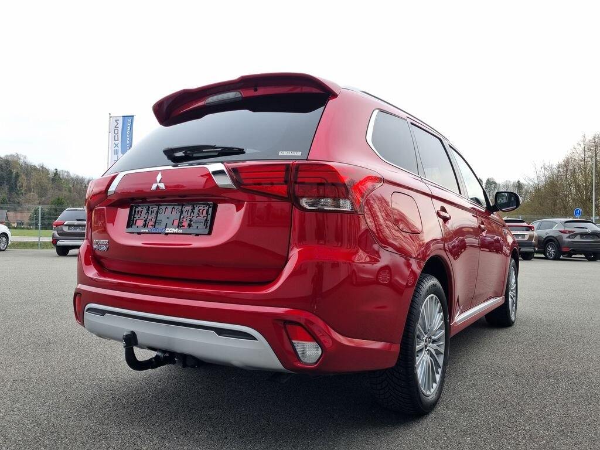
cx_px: 300
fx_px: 451
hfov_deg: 67.3
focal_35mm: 26
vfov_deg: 53.1
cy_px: 225
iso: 50
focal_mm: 5.4
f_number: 1.8
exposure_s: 1/335
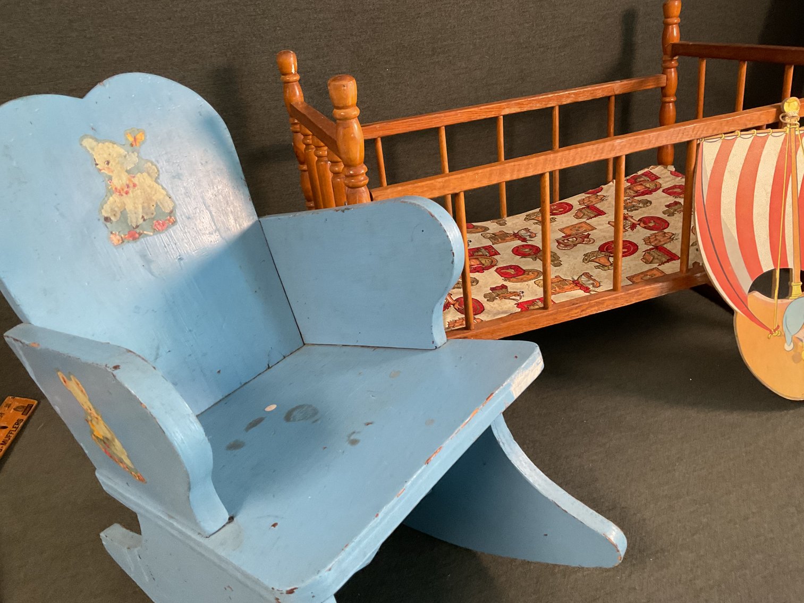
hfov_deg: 61.7
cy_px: 302
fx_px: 674
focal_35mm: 29
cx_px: 402
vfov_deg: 48.2
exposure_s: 1/60
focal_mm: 3
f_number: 1.8
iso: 250
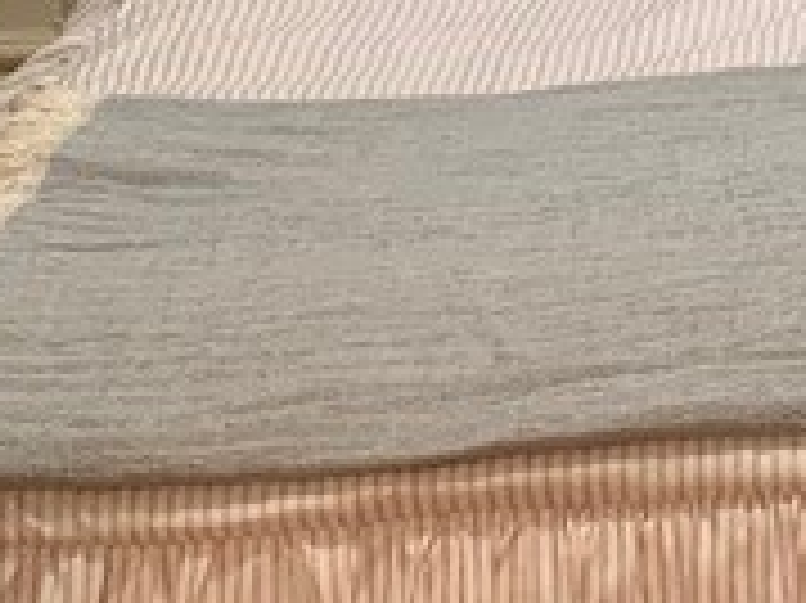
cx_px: 1193
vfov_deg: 9.5
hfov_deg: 12.6
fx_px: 3467
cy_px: -468
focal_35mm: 149
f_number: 1.8
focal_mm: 4.25
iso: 320
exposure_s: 1/60
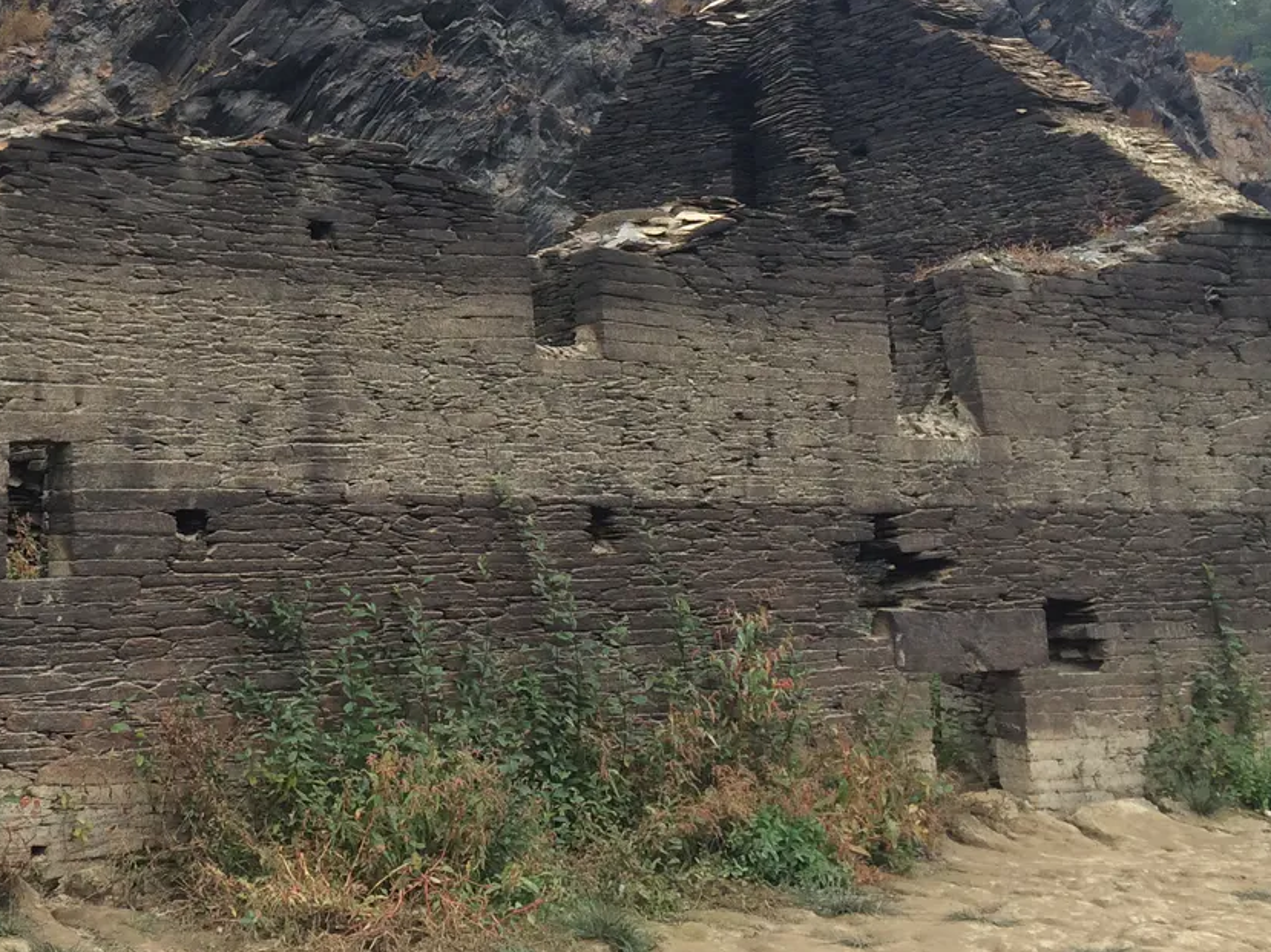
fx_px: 2055
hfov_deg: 33.0
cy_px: 158
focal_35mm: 56
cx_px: 192
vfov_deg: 25.5
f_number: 2.2
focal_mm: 4.15
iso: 32
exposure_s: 1/160
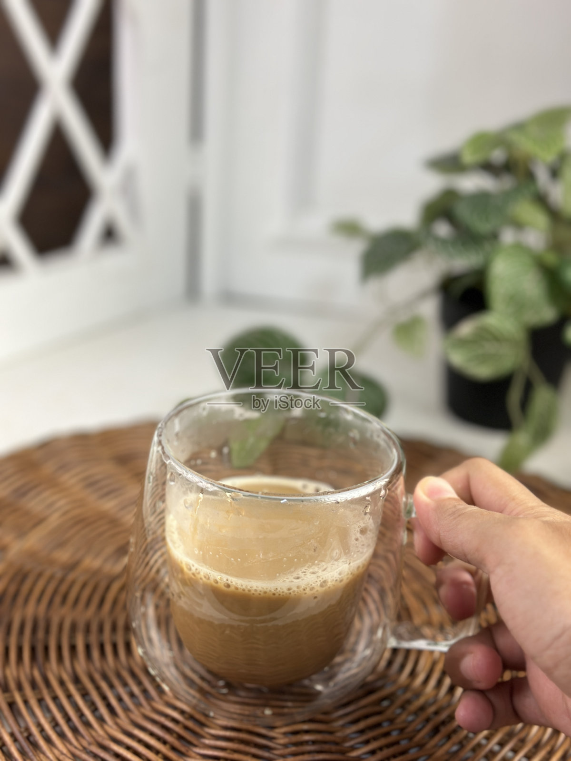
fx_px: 1056
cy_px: 380
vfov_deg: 39.7
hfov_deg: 30.3
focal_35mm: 48
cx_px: 286
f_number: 1.78
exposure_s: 1/50
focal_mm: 6.86
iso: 125
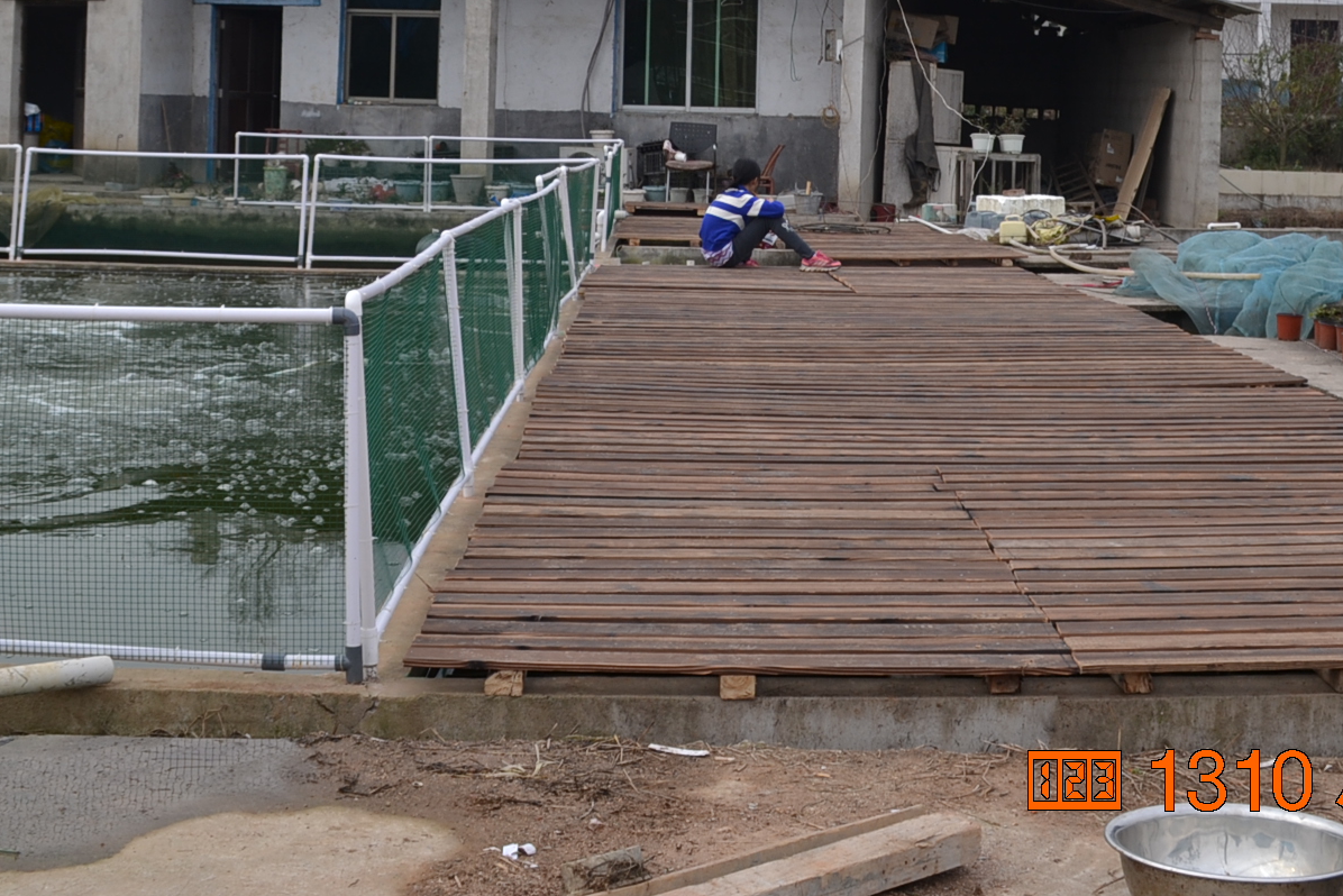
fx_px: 1940
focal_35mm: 52
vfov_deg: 25.0
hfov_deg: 38.1
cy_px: 51
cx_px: 775
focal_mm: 18
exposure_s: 1/160
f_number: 6.3
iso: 100
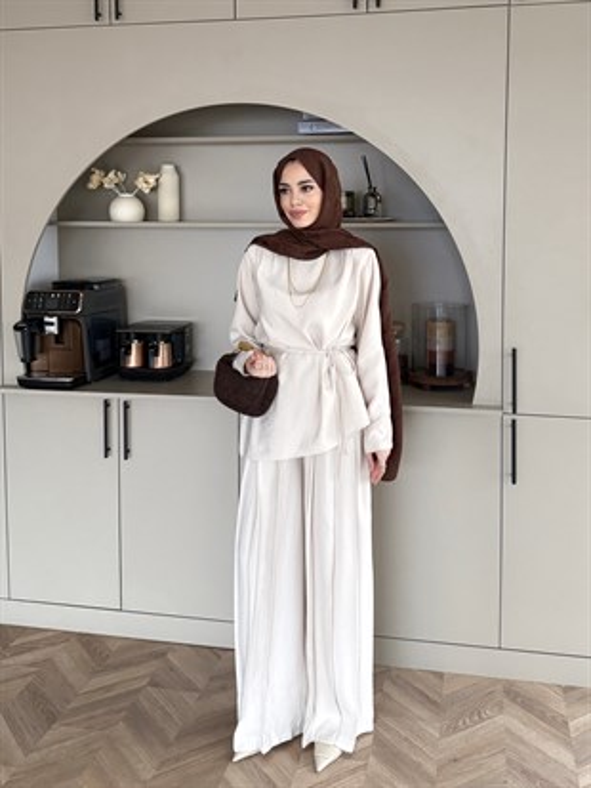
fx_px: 546
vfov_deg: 71.6
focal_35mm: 24
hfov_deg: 56.8
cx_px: 296
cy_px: 394
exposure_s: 1/71
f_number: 1.78
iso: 200
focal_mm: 6.76
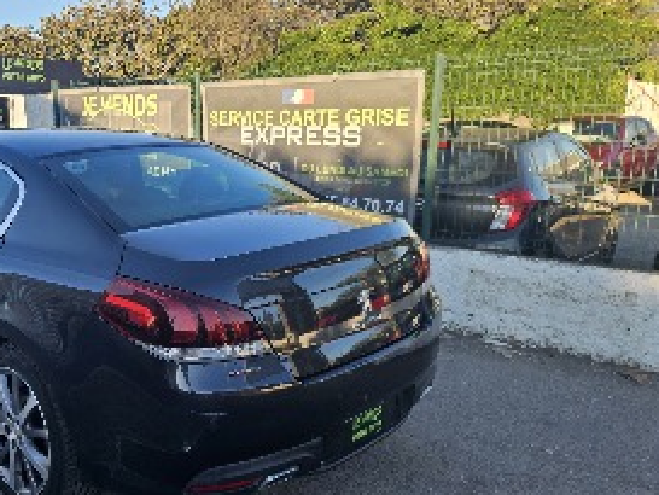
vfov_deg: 40.7
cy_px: 258
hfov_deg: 50.4
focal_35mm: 35
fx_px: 667
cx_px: 162
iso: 25
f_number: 1.8
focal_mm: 5.4
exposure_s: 1/437
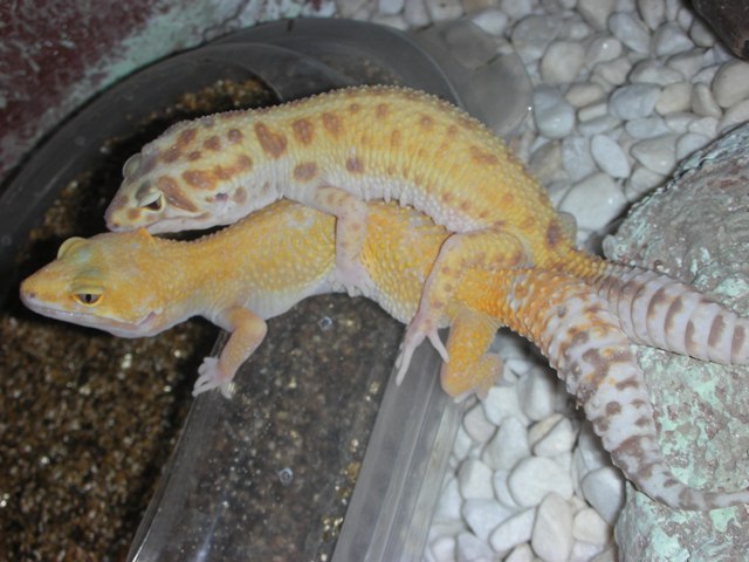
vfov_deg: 24.0
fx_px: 1320
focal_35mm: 61
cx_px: 374
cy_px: 281
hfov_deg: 31.7
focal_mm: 10.1
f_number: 11.3
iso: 50
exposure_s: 1/120
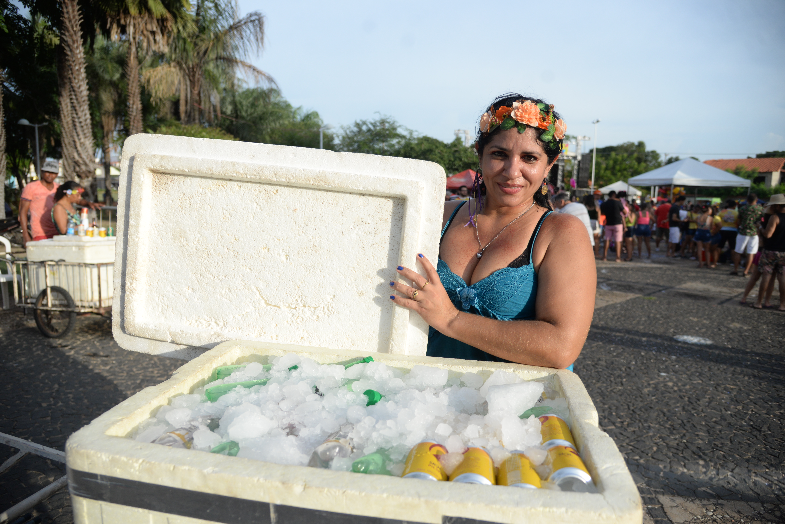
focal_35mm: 24
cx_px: 392
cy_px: 262
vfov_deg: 53.2
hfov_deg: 73.7
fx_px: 524
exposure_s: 1/3200
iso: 500
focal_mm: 24
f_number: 6.3
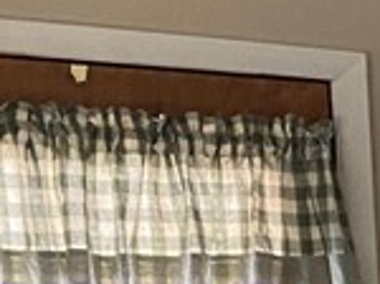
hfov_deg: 8.9
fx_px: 1951
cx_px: 1186
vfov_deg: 7.7
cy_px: 677
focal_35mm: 178
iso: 500
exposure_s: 1/30
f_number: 1.8
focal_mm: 4.25
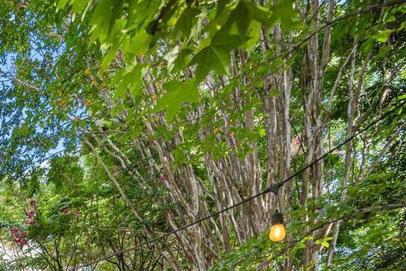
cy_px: 376
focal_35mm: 41
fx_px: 462
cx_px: -87
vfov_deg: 26.3
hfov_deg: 36.2
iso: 100
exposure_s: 1/100
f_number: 4
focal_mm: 14
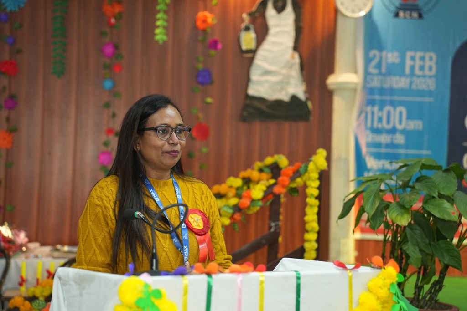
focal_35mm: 67
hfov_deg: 30.1
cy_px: 156
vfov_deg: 20.3
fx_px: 869
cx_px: 234
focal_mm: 67
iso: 2500
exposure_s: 1/160
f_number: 2.8
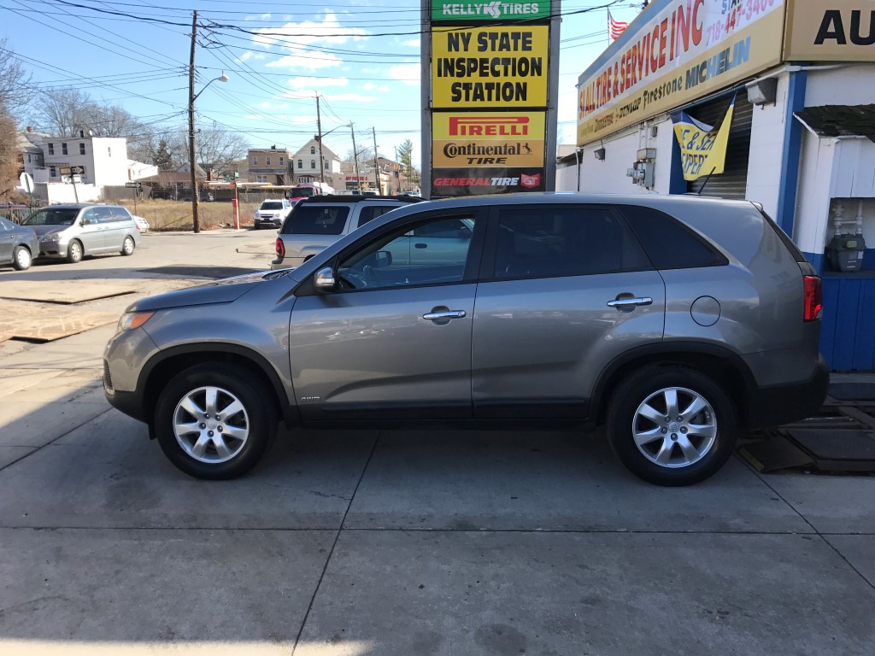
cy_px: 328
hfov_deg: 63.4
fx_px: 708
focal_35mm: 28
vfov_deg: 49.7
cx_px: 438
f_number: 1.8
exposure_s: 1/1100
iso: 20
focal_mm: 3.99
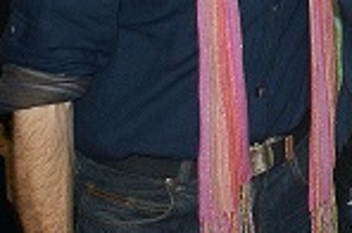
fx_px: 1249
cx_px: 511
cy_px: -124
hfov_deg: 15.0
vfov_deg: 10.3
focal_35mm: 128
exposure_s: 1/60
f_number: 5.6
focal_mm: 22
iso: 400
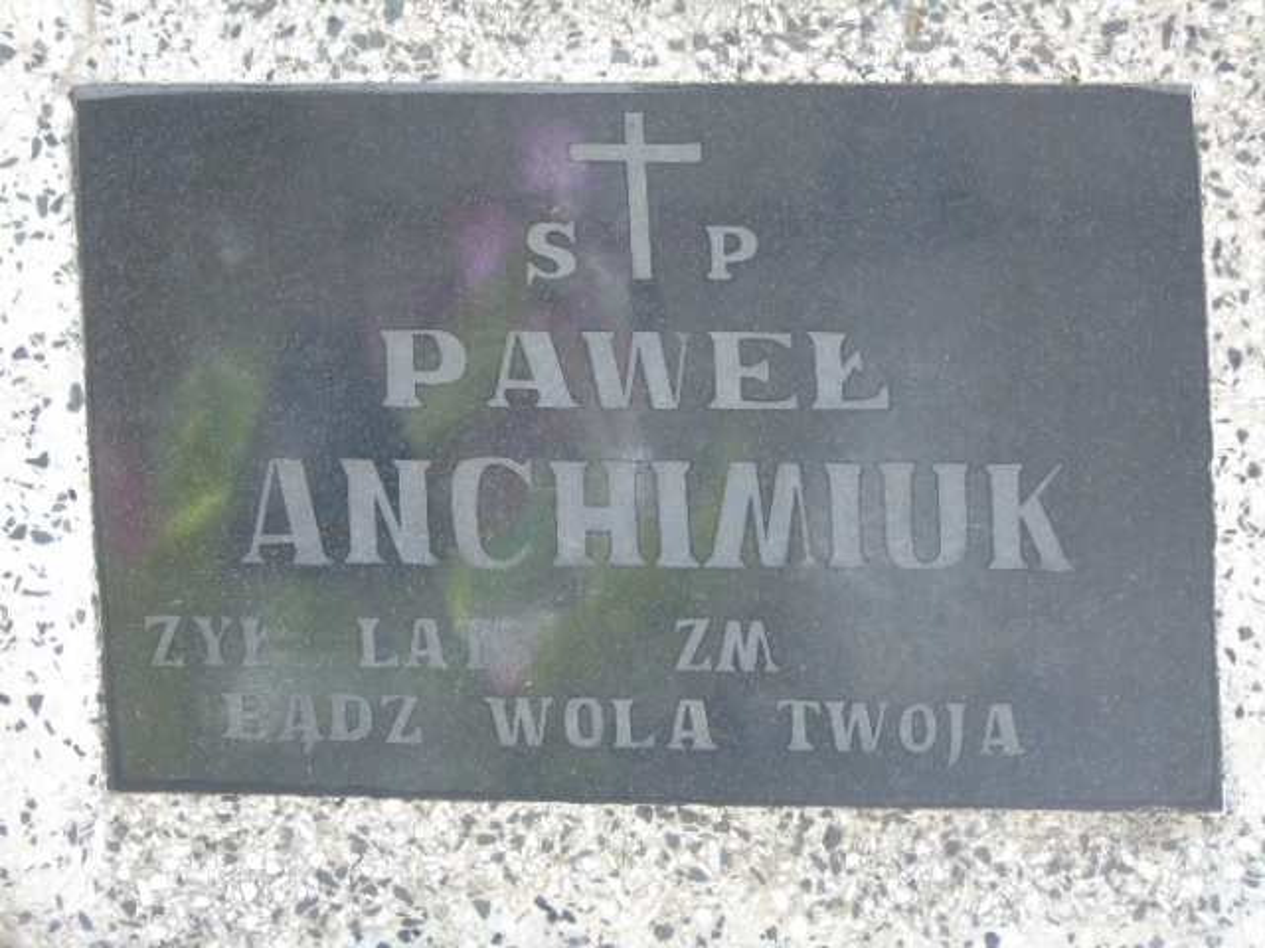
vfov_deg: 6.1
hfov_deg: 8.1
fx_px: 8880
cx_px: 632
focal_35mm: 243
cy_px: 474
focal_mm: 43
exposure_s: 1/60
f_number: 4.8
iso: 500
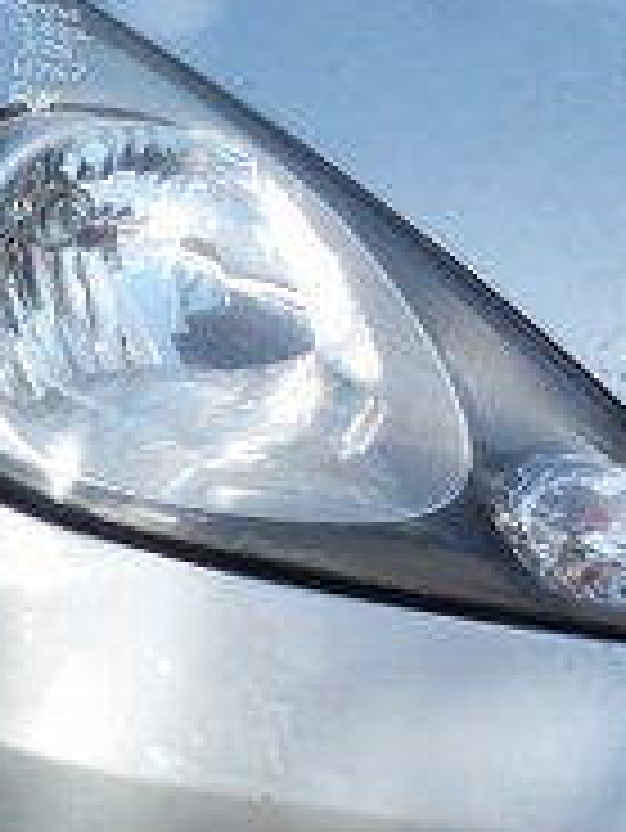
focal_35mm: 108
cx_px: 464
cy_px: 49
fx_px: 2601
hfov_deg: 13.7
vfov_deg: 17.9
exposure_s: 1/200
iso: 125
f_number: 4
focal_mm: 4.5
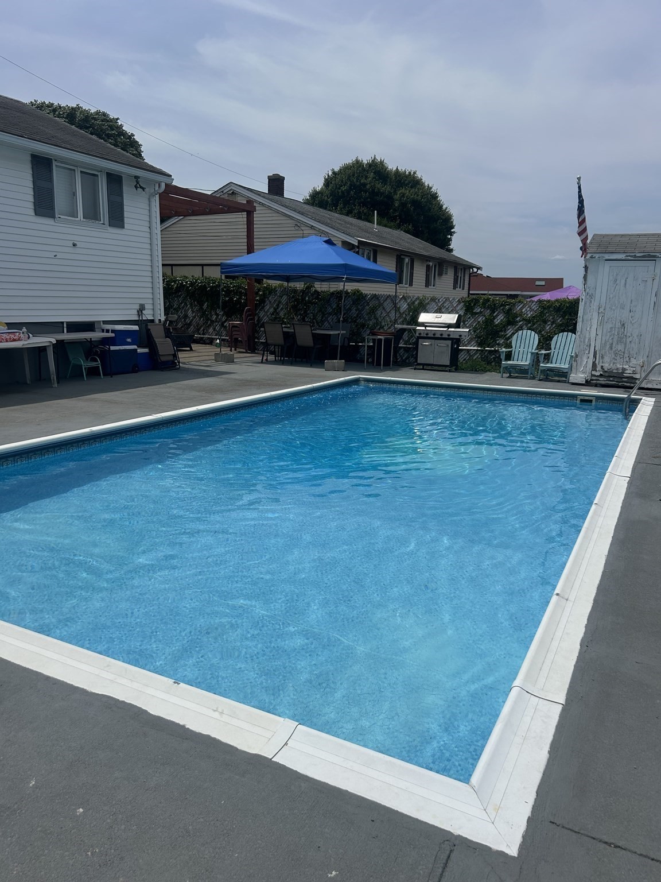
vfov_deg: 67.3
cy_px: 441
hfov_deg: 53.1
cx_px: 330
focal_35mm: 26
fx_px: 662
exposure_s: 1/12658
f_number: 1.5
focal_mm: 5.7
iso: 50
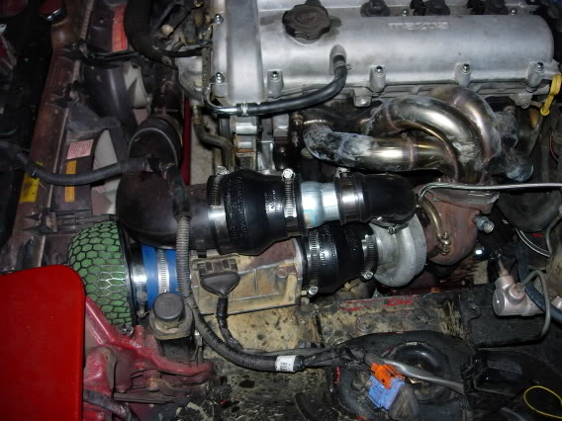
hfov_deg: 49.0
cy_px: 210
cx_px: 281
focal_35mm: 38
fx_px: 617
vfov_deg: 37.7
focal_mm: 7.8
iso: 79
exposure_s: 1/64
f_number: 2.8
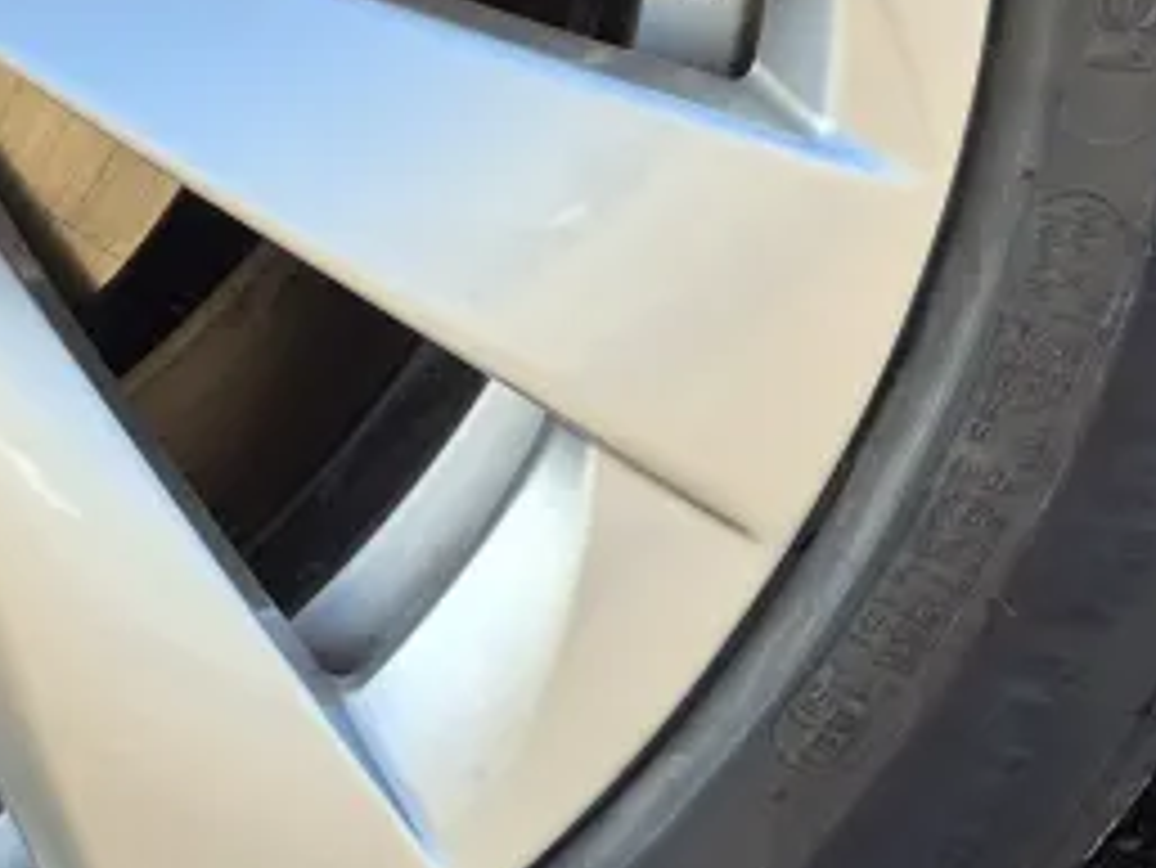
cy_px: -121
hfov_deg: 14.2
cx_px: -621
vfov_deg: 11.3
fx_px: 4310
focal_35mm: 129
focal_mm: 5.4
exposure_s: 1/294
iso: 25
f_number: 1.8
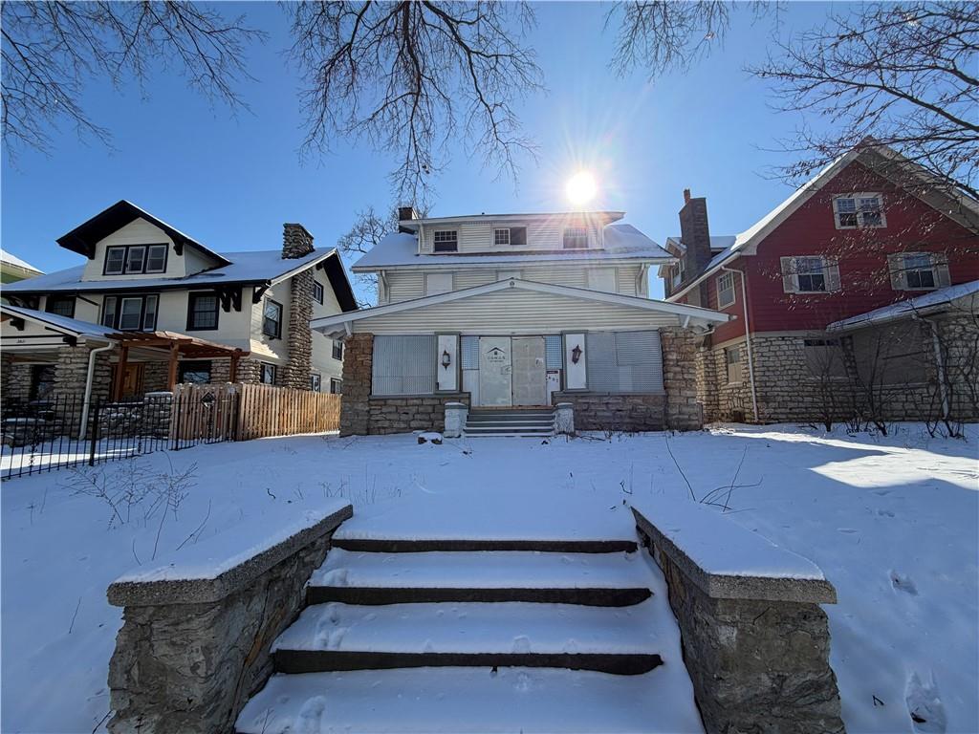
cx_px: 490
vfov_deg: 85.7
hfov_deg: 102.1
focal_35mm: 14
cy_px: 367
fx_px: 396
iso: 20
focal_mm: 2.22
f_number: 2.2
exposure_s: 1/914
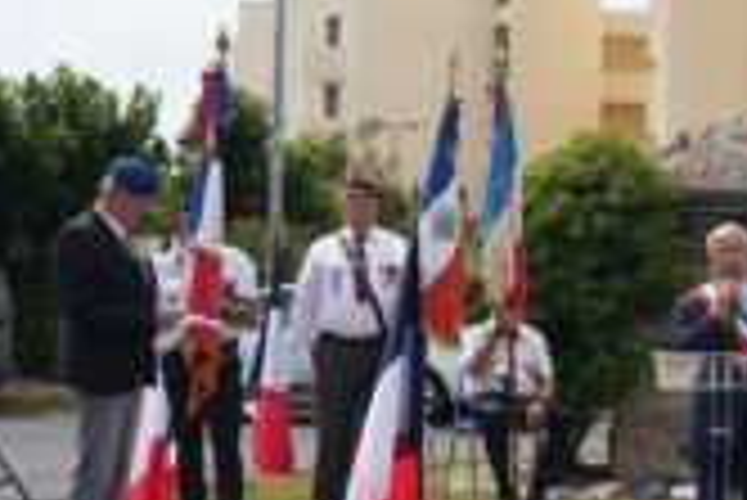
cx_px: 742
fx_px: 2201
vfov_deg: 12.9
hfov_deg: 18.8
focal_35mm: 106
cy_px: 236
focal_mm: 44
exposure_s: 1/640
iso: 100
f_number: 5.6
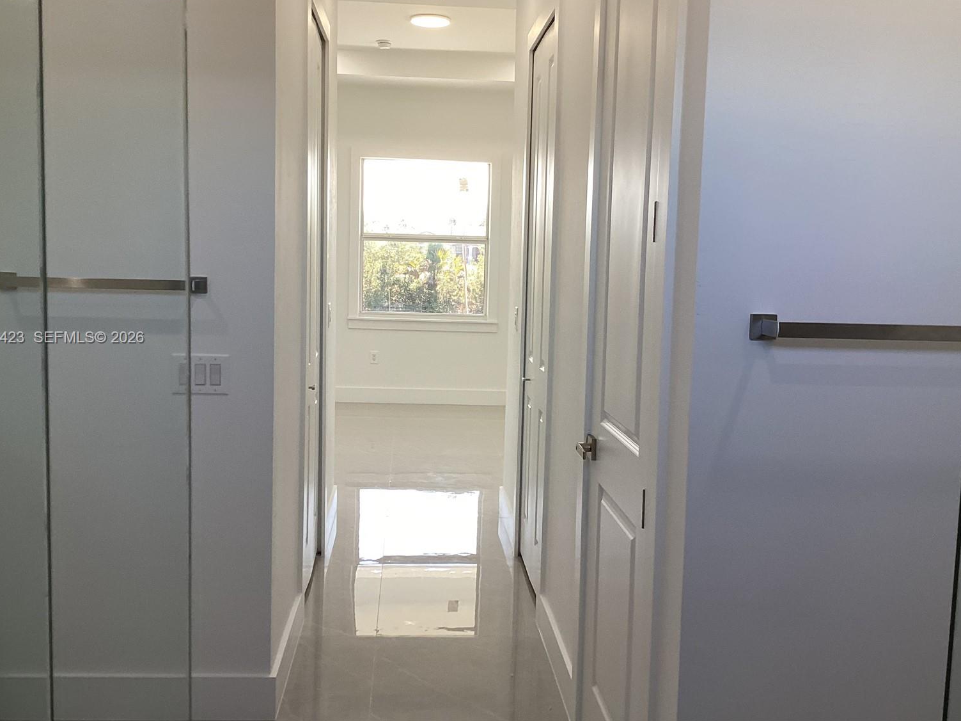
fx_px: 916
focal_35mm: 33
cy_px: 338
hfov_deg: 55.3
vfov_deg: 42.9
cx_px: 457
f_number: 2.4
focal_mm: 3.3
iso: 80
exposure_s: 1/120
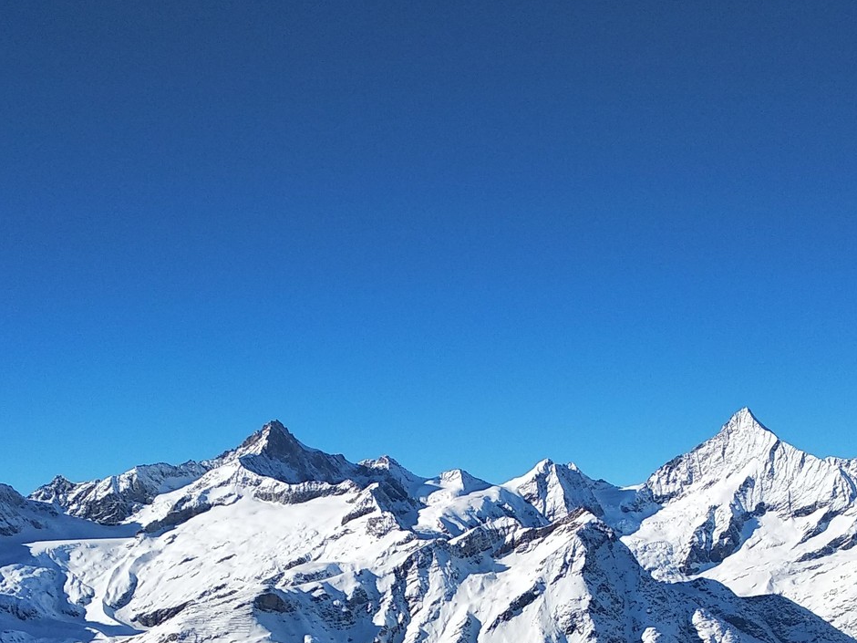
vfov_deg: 23.4
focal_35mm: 59
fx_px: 1461
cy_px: 692
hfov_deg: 32.7
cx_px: 475
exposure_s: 1/2112
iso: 100
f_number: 2.2
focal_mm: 3.81
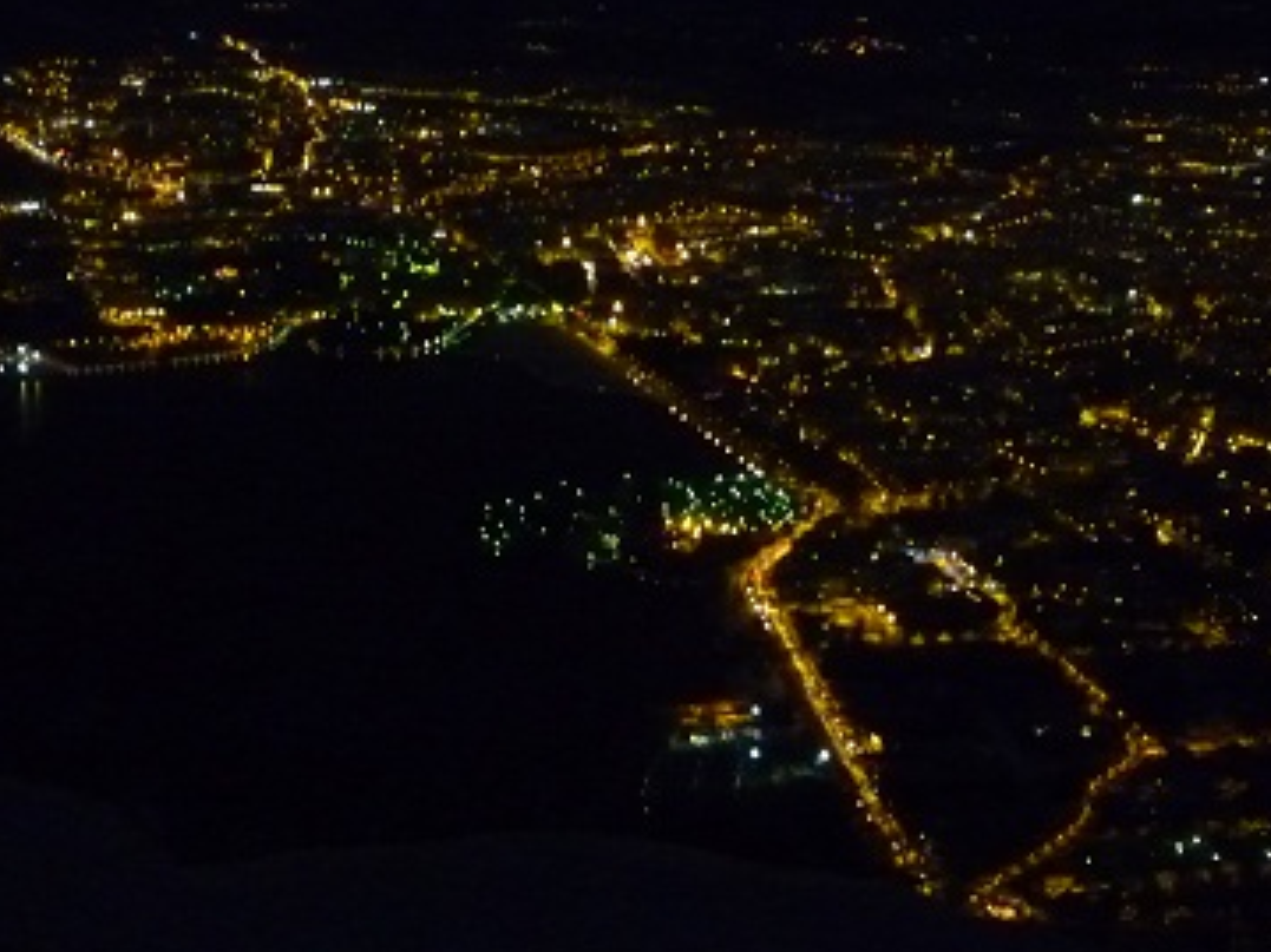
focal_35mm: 62
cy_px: 694
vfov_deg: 23.4
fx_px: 2276
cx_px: 726
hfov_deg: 31.2
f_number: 3.3
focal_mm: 5.2
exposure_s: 1/8
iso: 800
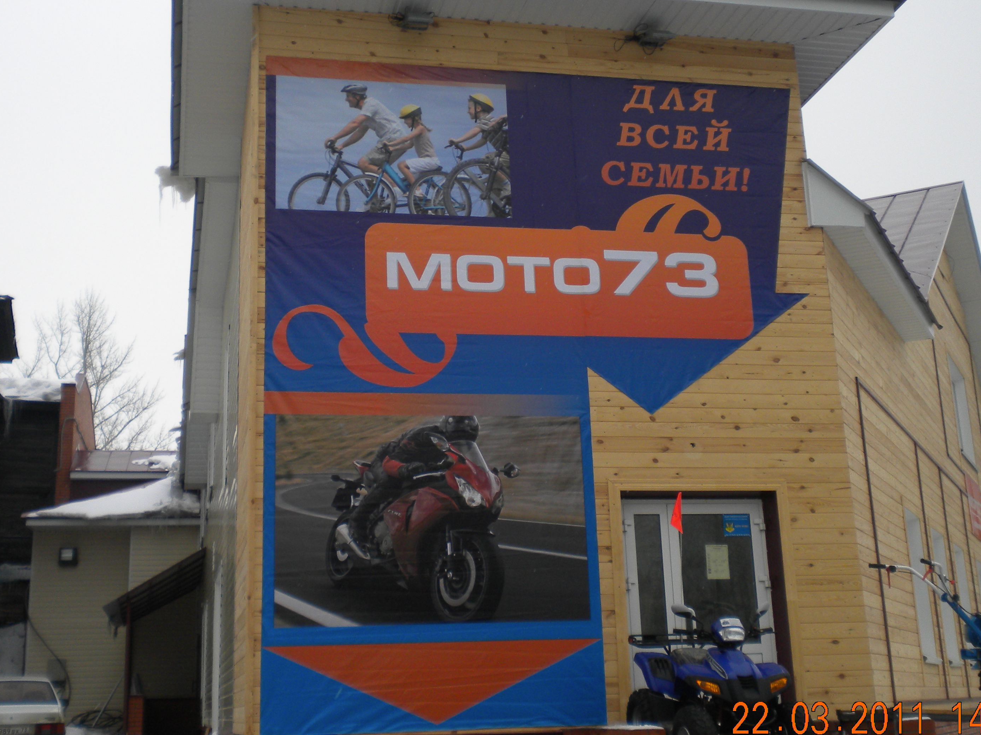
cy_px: 336
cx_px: 483
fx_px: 1304
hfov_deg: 41.2
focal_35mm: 46
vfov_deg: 31.5
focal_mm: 6.3
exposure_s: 1/370
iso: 80
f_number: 4.6
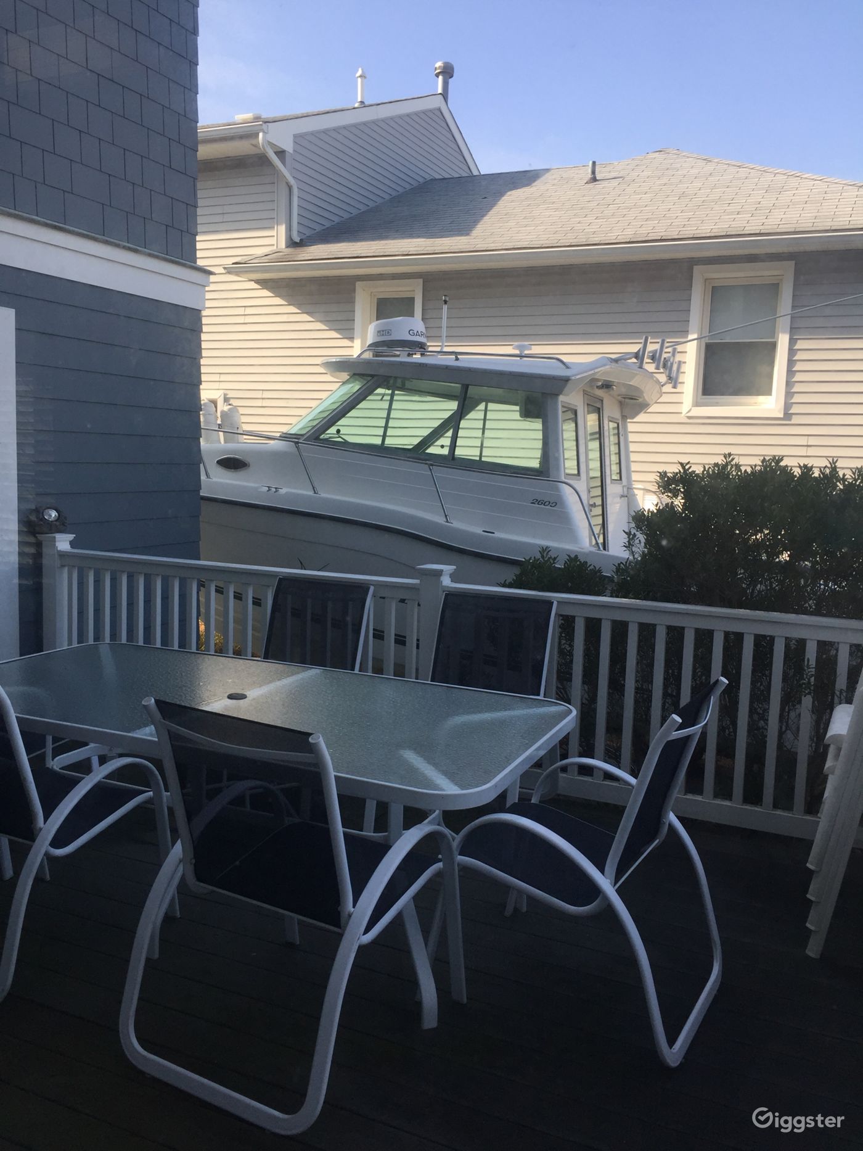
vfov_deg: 61.7
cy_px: 576
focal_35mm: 29
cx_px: 432
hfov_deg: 48.2
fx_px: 964
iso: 32
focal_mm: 4.15
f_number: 2.2
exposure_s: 1/542
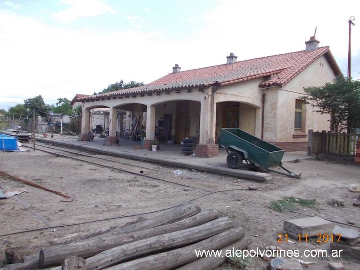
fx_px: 291
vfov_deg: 49.7
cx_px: 180
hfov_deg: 63.5
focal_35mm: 28
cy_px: 135
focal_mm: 4
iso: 80
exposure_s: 1/160
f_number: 5.4
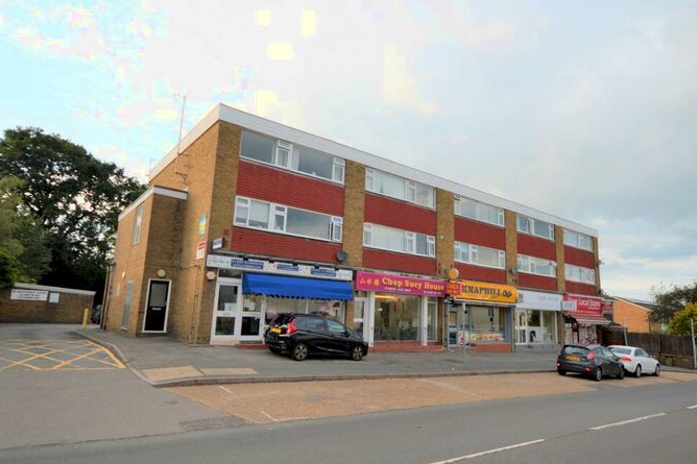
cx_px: 361
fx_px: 426
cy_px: 242
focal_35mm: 22
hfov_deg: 78.6
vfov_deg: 57.2
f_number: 5
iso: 100
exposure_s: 1/200
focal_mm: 14
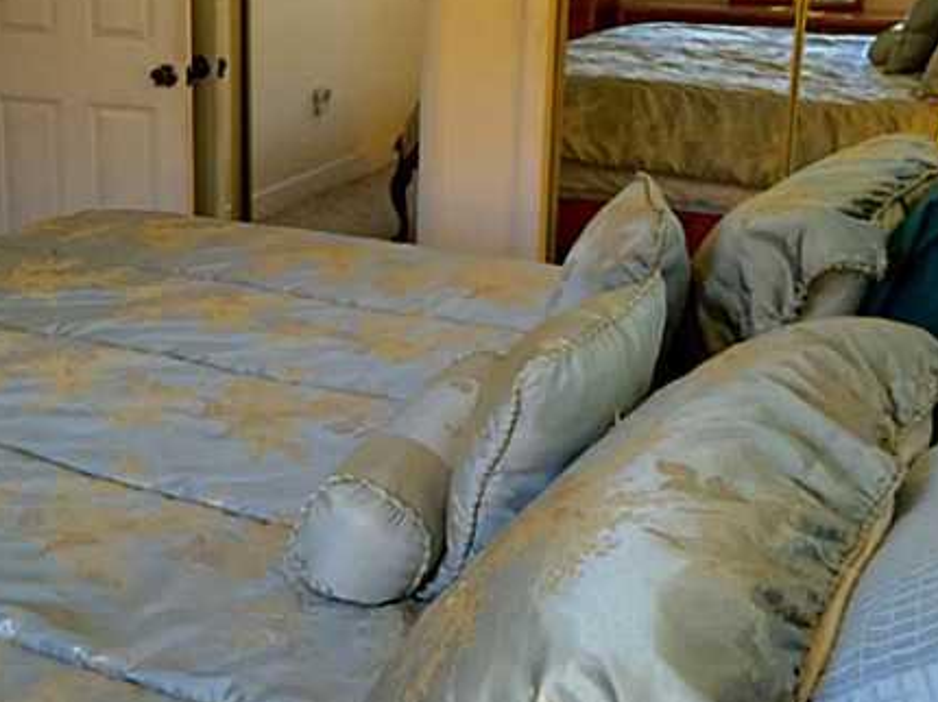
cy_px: 220
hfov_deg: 35.0
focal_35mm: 54
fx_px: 1462
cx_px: 266
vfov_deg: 26.8
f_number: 2.2
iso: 125
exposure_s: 1/15
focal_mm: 4.15
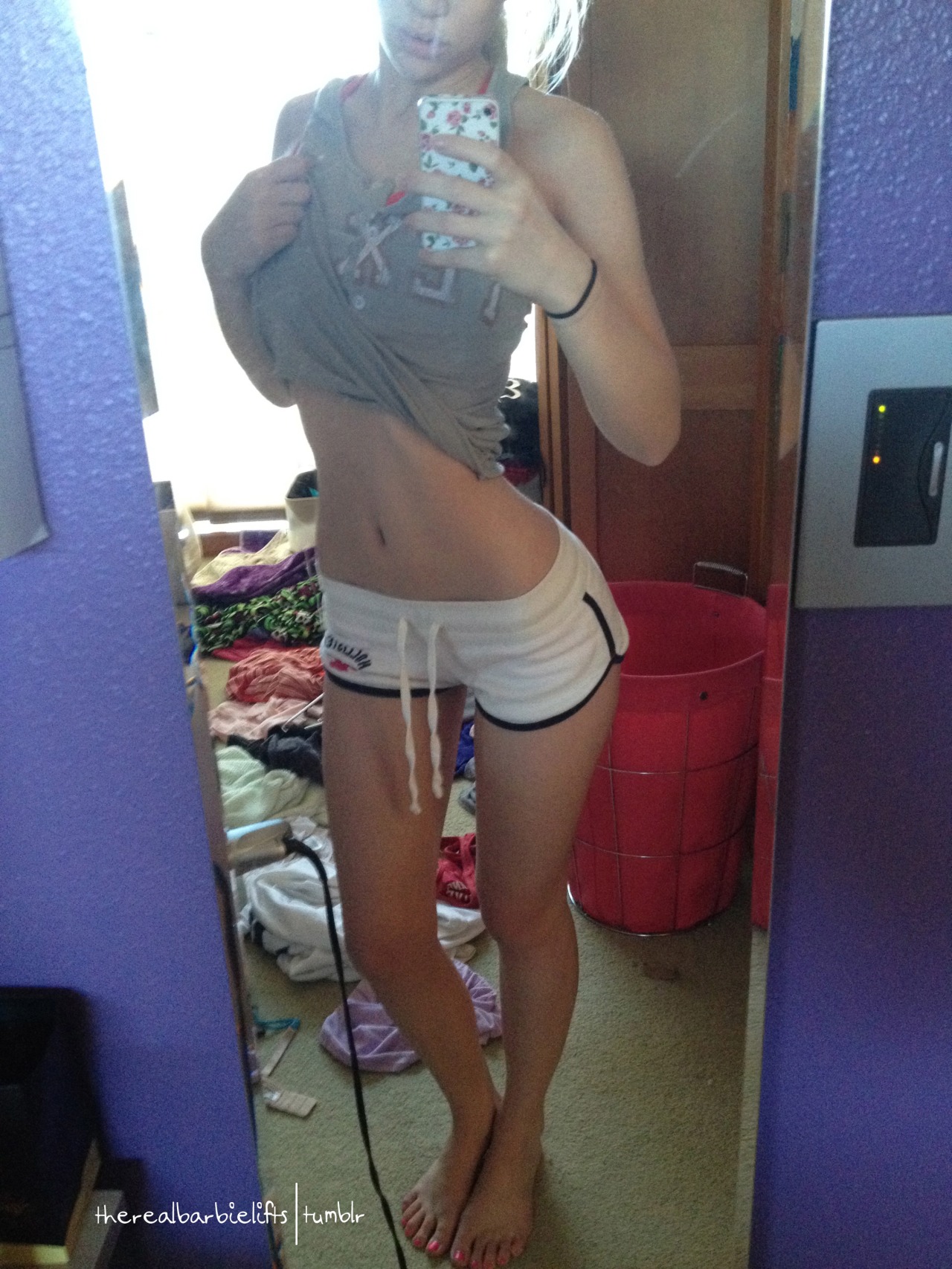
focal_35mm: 35
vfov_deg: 52.6
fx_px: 1284
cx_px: 476
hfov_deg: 40.7
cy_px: 634
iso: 400
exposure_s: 1/20
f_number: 2.4
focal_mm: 4.28
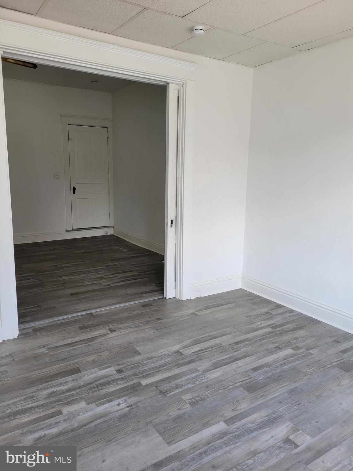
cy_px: 236
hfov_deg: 53.1
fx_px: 354
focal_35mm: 26
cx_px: 176
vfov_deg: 67.3
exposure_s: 1/120
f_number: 1.8
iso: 64
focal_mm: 5.4
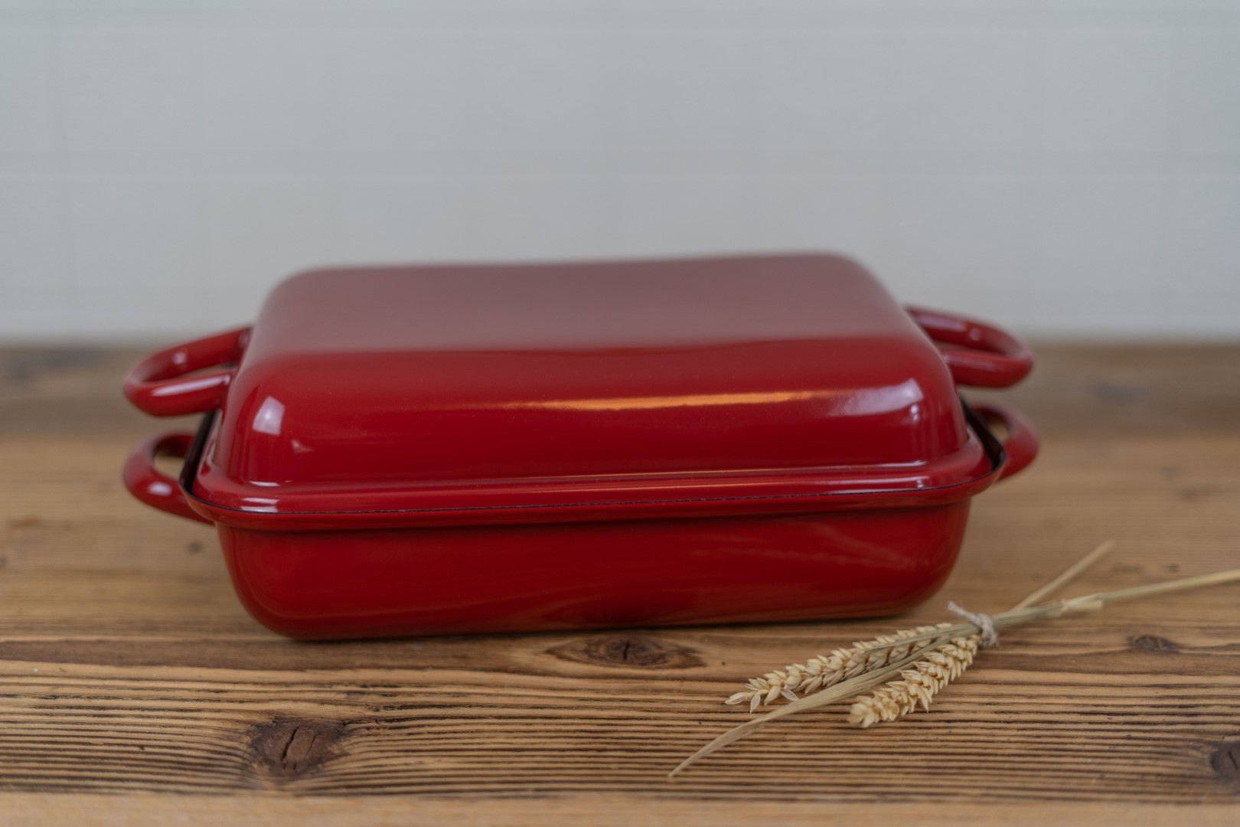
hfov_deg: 39.6
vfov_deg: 27.0
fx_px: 1722
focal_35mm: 50
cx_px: 620
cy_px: 414
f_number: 1.8
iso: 200
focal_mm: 50
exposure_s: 1/200
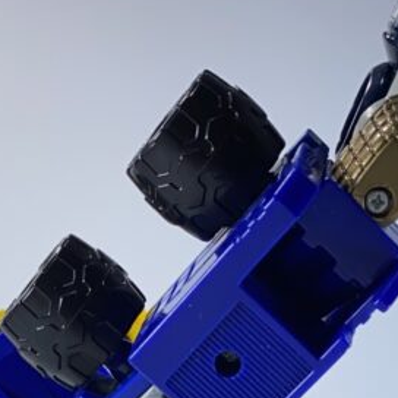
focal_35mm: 110
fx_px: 1431
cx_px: 202
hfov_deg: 15.8
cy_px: 732
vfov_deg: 14.0
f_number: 1.8
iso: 32
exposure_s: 1/145
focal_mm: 4.25
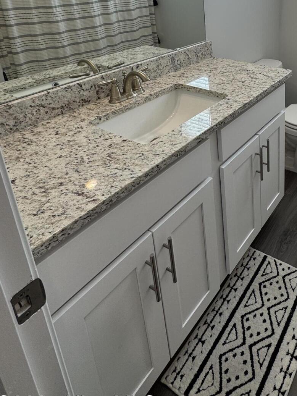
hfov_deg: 45.4
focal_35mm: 27
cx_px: 280
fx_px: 309
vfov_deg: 58.1
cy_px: 57
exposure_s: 1/120
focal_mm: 2.22
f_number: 2.2
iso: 64
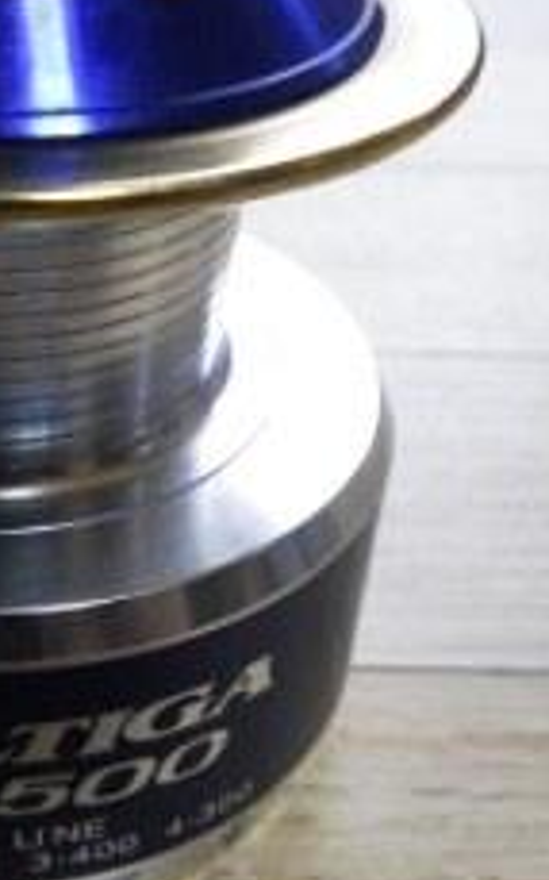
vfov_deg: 35.1
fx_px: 1389
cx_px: 12
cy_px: 415
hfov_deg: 21.6
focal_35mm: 58
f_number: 3.5
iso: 400
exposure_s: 1/50
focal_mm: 5
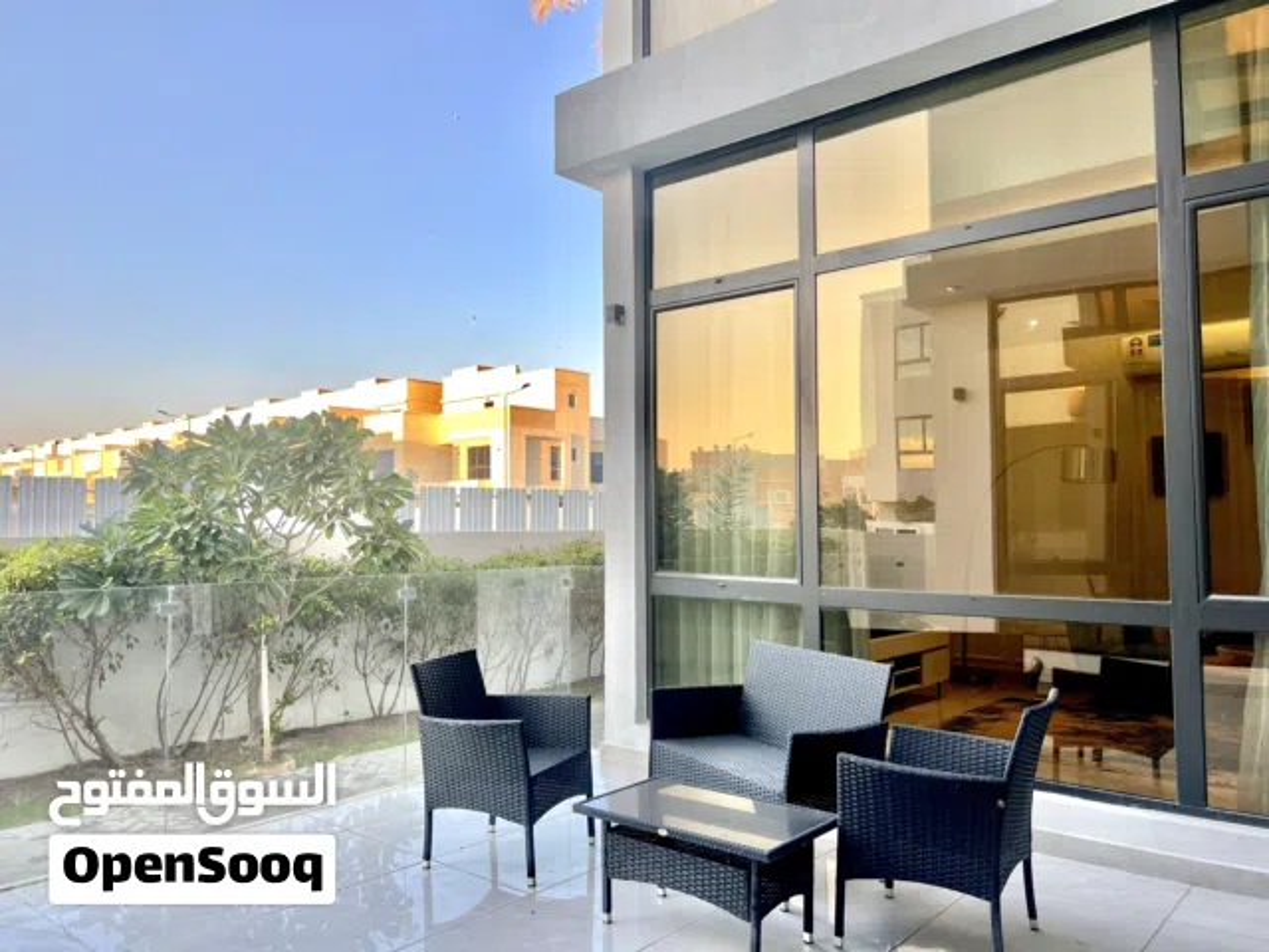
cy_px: 476
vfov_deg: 53.1
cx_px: 634
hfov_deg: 67.3
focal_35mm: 26
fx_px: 953
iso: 50
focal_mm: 5.7
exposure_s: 1/233
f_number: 1.5
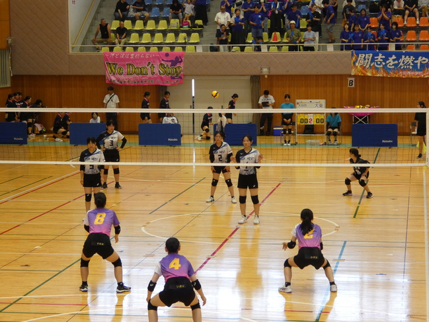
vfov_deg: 16.4
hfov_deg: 21.8
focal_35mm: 90
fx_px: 1116
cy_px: 161
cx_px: 214
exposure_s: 1/80
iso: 500
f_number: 4.7
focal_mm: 16
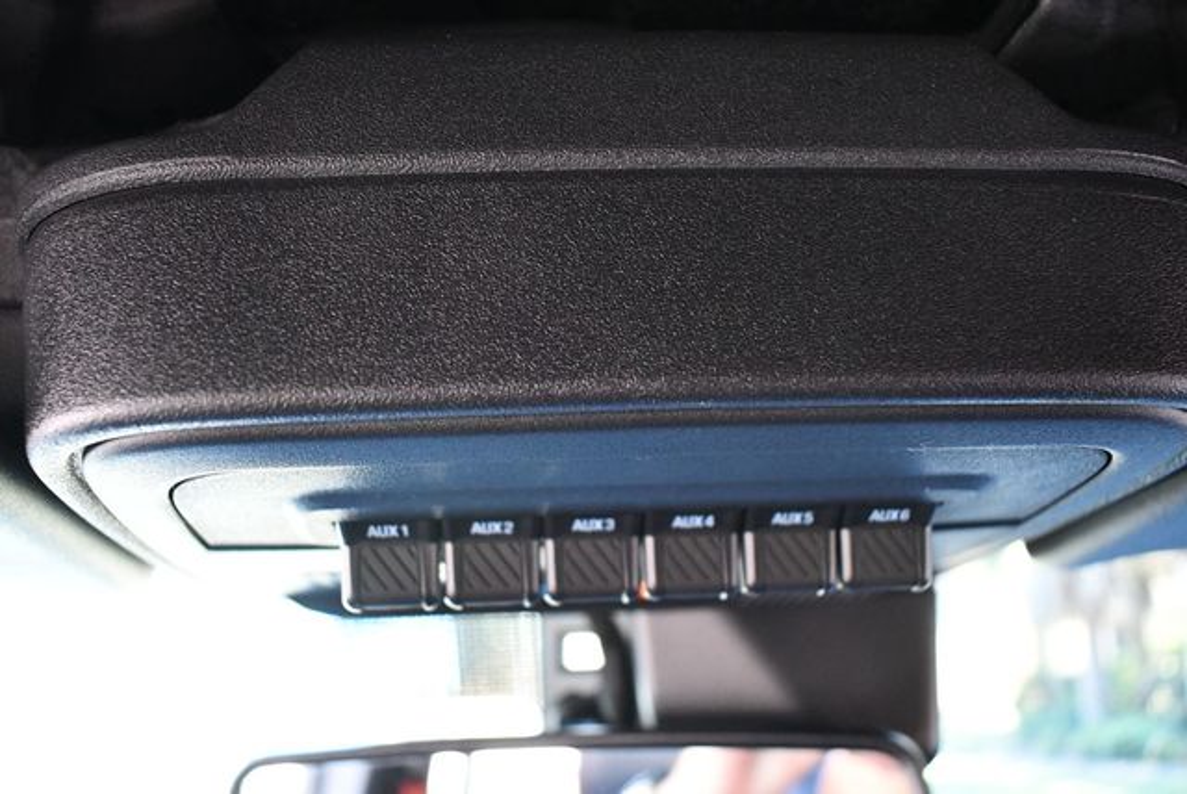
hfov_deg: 53.1
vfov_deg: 36.9
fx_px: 1188
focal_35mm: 36
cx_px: 594
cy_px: 397
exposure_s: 1/125
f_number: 3.5
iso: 2800
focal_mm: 18
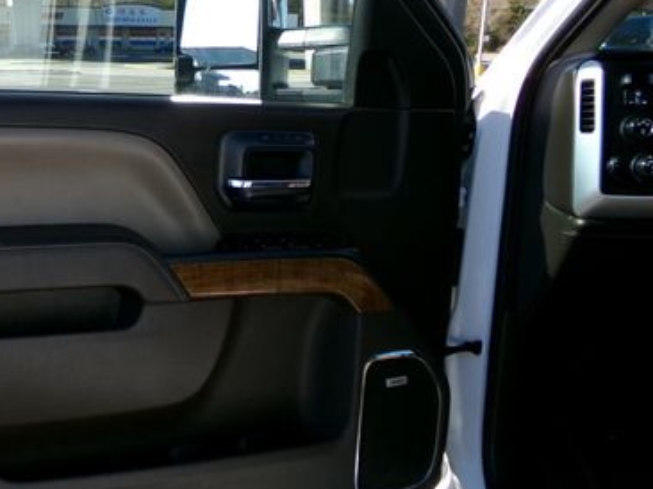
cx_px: 96
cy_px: 216
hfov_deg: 42.0
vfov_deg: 34.3
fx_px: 792
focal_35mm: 42
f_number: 11.07
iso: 100
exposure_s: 1/45
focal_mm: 4.3
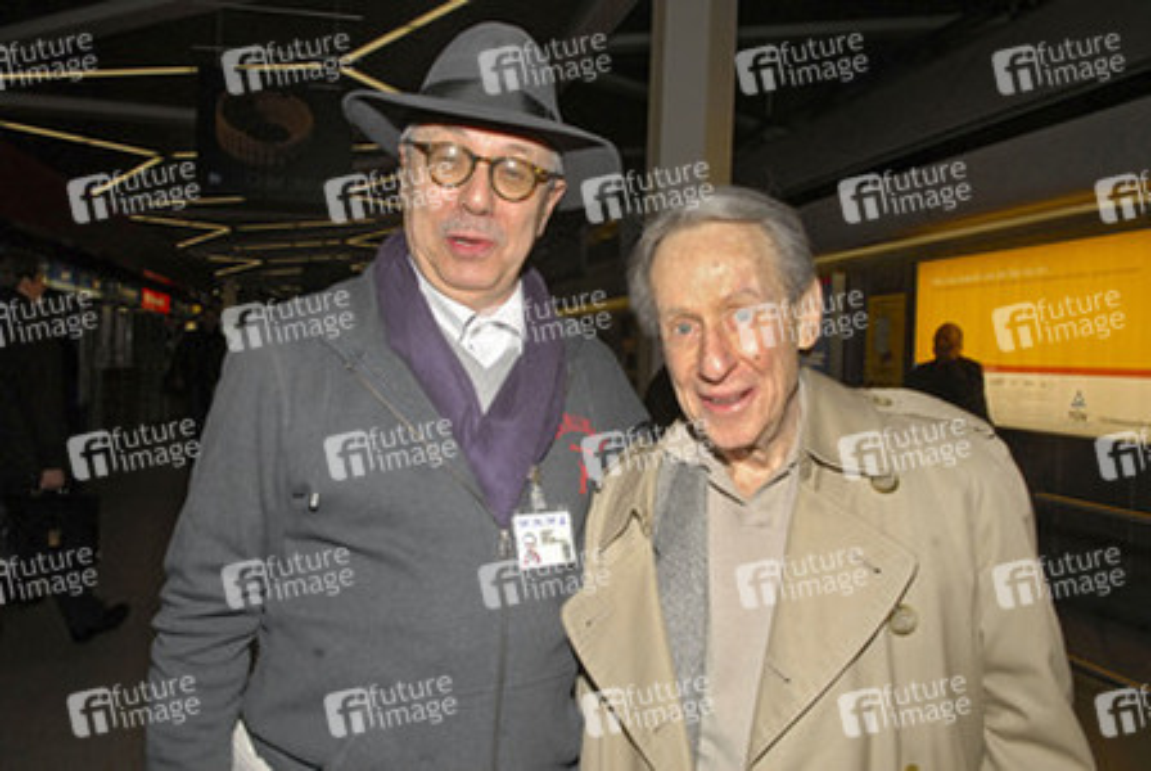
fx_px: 960
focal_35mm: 30
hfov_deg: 61.9
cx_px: 576
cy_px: 386
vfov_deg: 43.7
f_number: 10
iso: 400
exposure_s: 1/80
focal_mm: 20
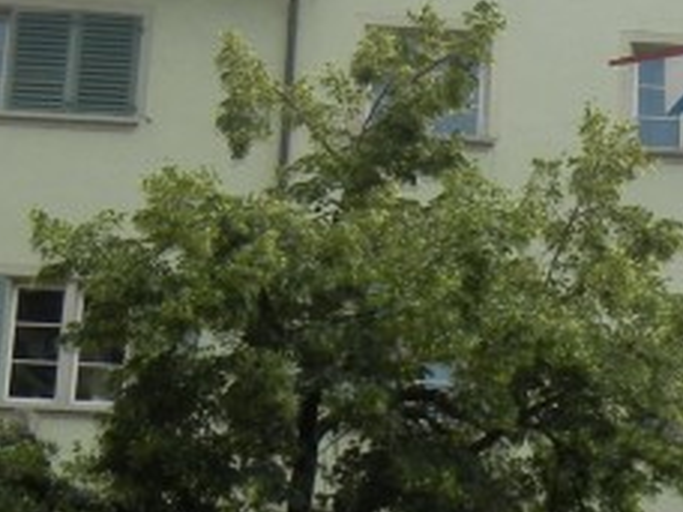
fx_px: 2664
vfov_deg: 10.9
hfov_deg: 14.4
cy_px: 419
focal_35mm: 135
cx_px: 641
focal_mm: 5.4
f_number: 3.5
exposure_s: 1/997
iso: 160
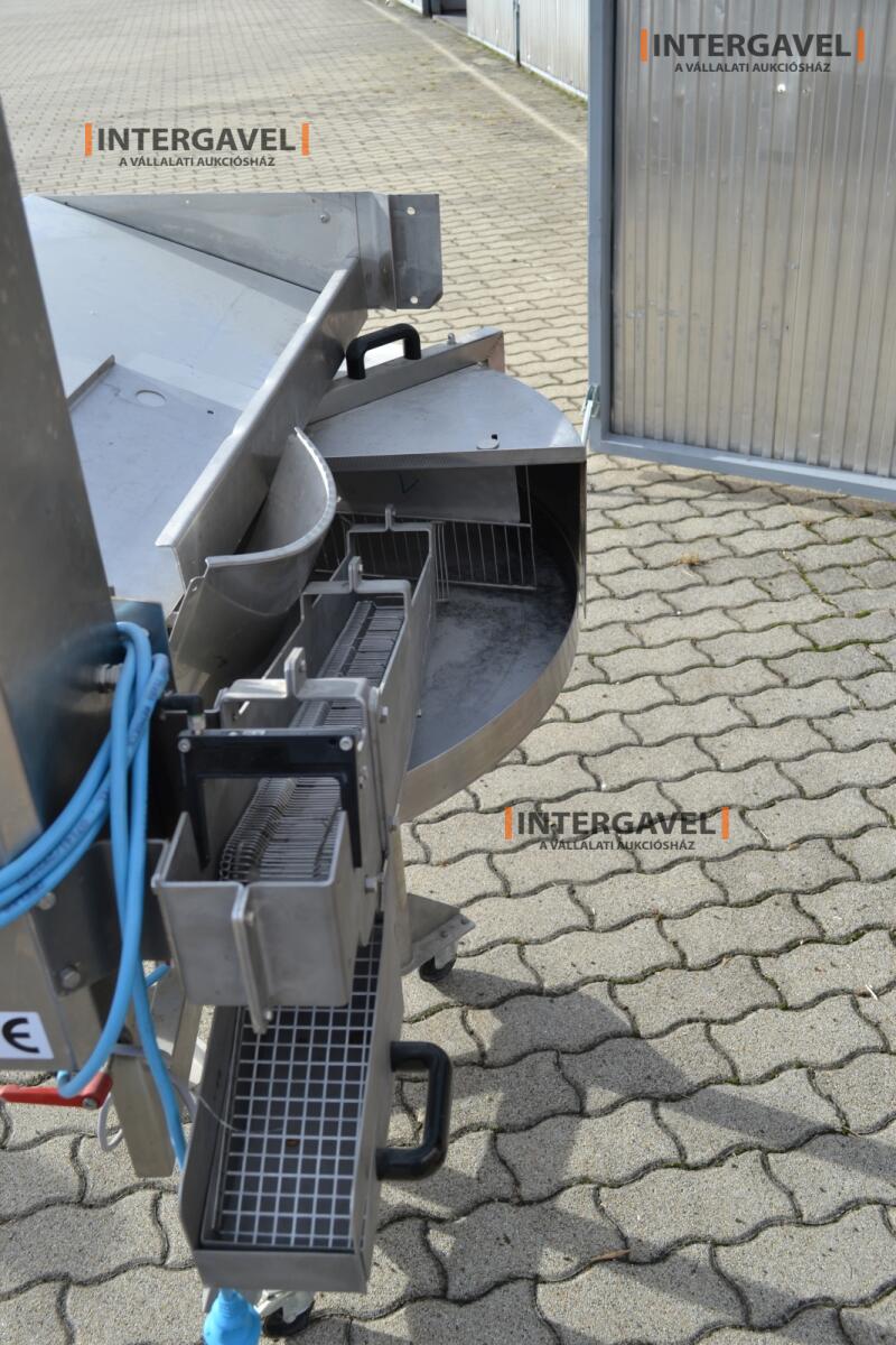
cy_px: 672
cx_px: 448
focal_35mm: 33
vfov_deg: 57.2
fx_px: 1232
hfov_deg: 40.0
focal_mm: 22
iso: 100
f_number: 7.1
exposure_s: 1/200
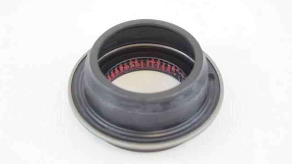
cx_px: 147
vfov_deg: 13.8
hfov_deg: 24.3
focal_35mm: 88
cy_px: 81
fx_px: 678
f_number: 5.6
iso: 2500
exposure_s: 1/60
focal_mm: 55
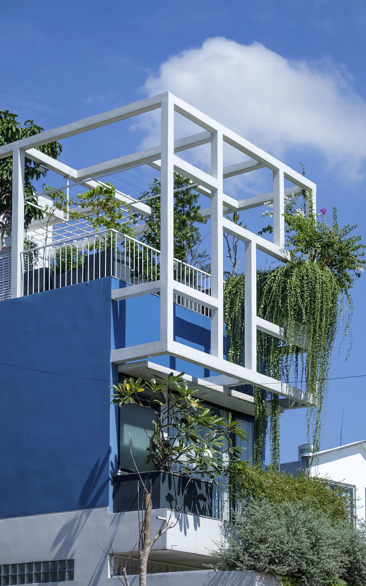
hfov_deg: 16.9
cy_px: 294
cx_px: 190
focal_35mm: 77
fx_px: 1229
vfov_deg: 26.8
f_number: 9
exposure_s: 1/420
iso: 200
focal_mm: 50
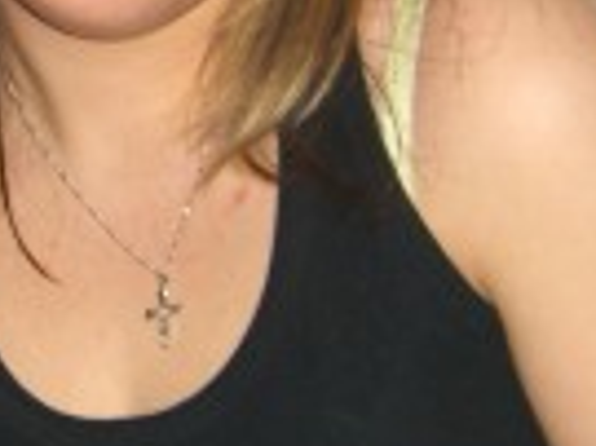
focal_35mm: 169
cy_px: 137
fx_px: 2907
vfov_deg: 8.8
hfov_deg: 11.5
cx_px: -75
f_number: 2.8
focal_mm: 7.9
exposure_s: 1/60
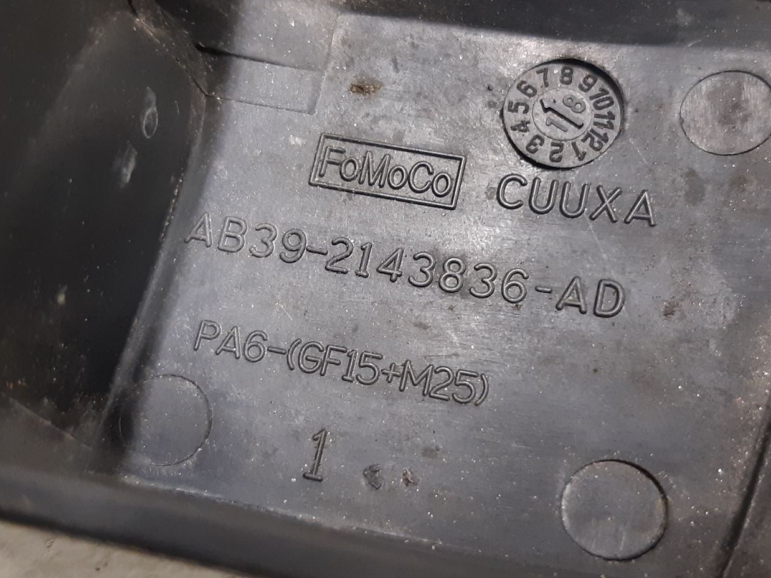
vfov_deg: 33.6
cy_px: 280
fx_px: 958
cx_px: 397
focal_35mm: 43
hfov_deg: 43.8
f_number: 1.7
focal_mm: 3.93
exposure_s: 1/25
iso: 250
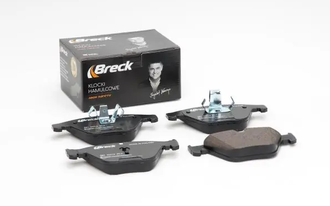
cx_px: 166
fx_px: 836
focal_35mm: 93
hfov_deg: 22.3
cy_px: 100
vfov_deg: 14.1
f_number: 11
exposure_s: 1/200
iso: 100
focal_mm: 60
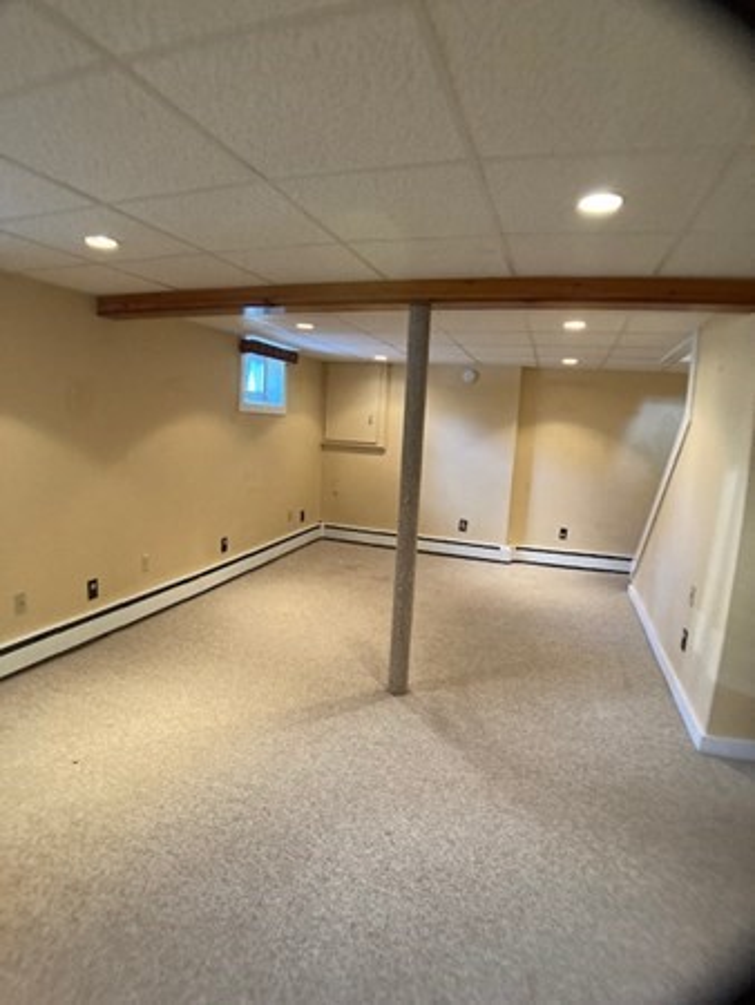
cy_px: 502
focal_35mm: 28
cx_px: 378
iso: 320
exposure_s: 1/60
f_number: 1.8
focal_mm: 3.99
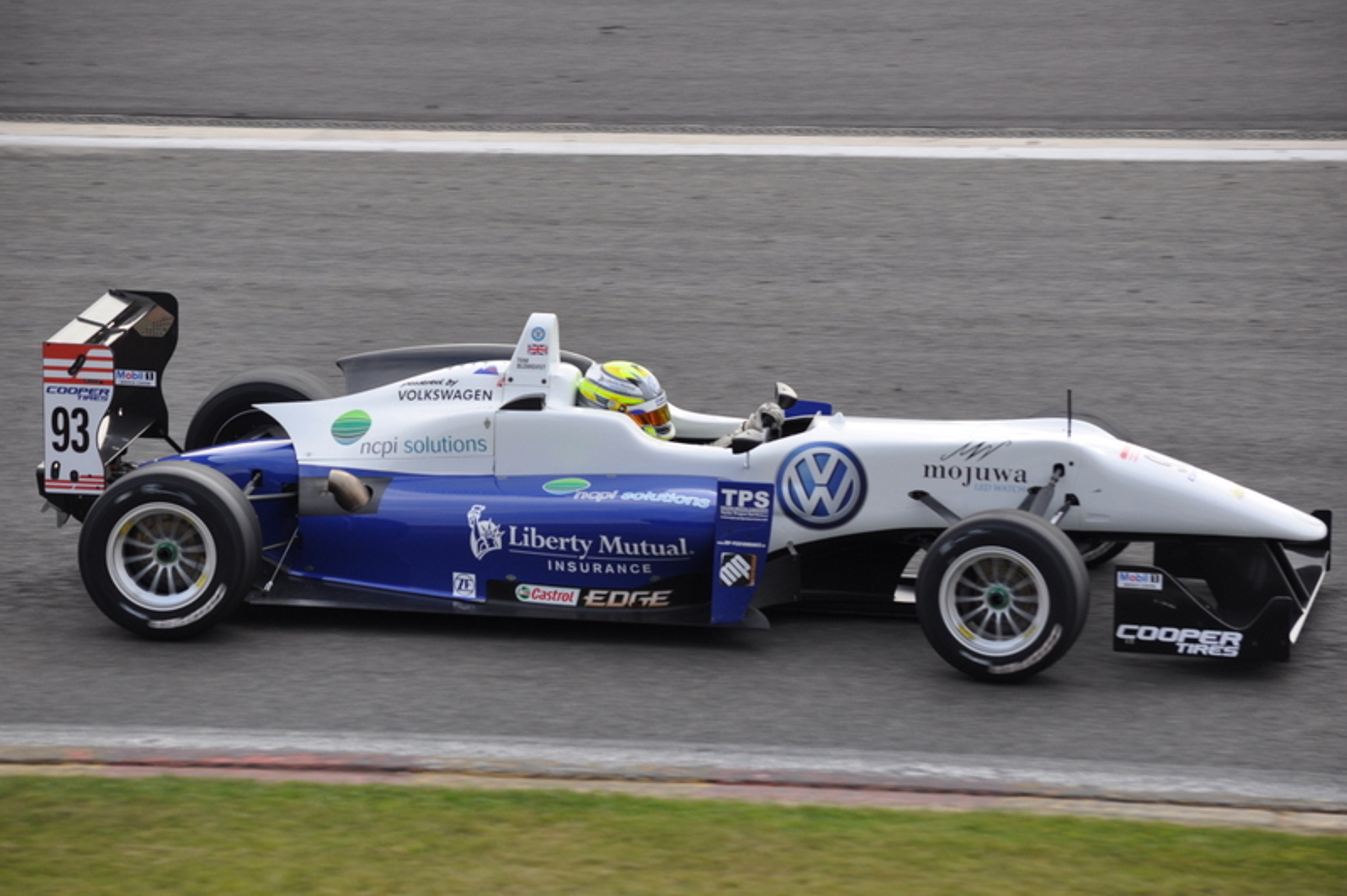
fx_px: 8412
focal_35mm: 225
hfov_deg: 9.2
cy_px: 448
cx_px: 674
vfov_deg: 6.1
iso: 320
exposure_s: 1/640
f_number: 6.3
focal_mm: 150
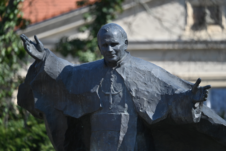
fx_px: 1004
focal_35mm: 160
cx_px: 113
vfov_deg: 8.6
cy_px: 76
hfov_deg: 12.8
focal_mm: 160
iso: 110
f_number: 2.8
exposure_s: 1/1250
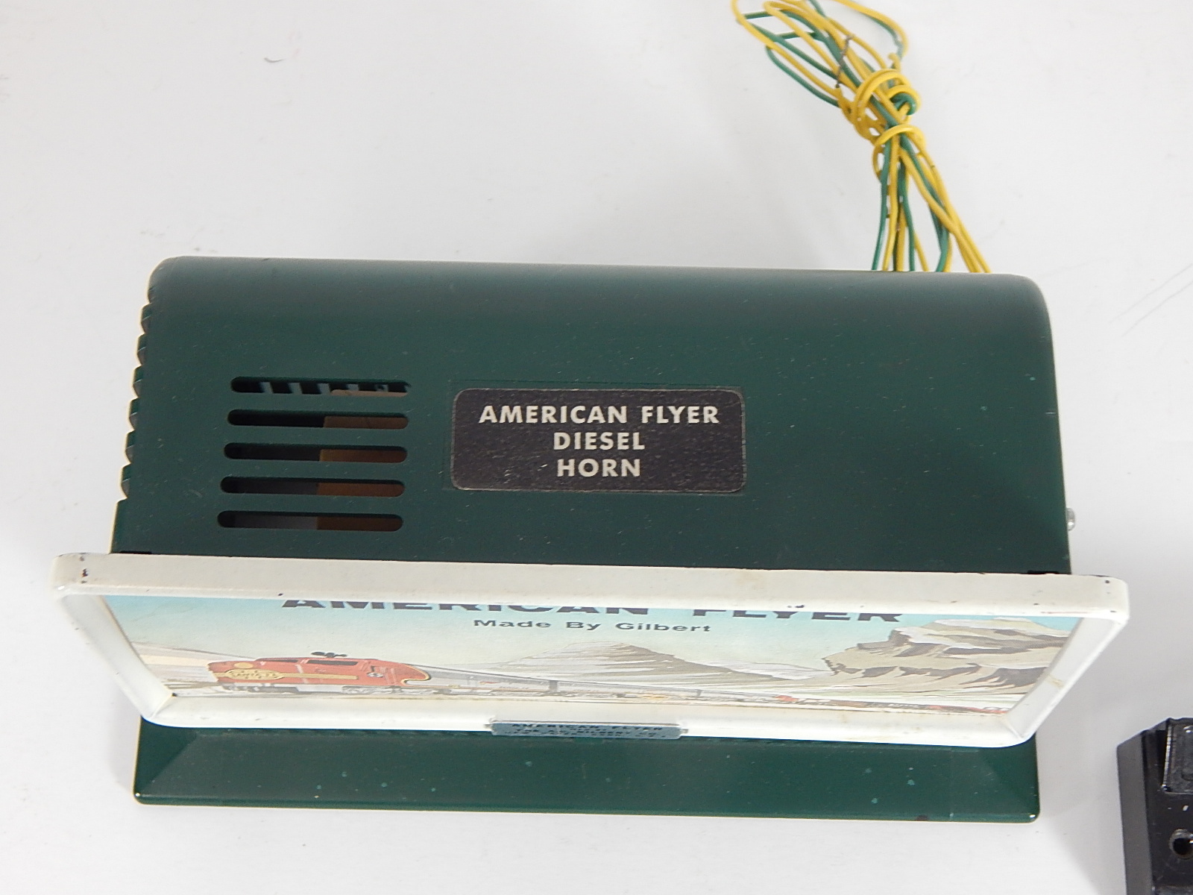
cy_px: 448
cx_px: 596
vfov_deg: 27.0
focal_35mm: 54
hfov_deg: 35.5
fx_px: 1861
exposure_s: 1/30
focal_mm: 9.7
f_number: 3.8
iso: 220
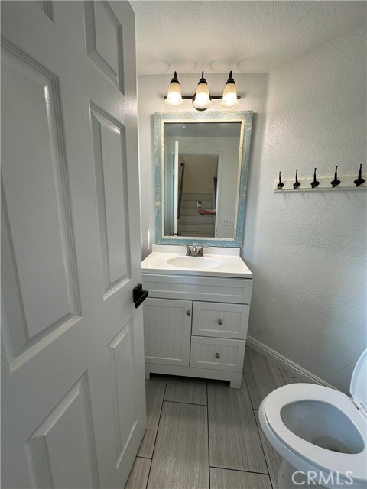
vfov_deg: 102.1
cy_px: 244
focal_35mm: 14
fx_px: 198
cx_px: 184
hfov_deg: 85.7
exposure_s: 1/120
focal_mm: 2.22
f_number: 2.2
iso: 64
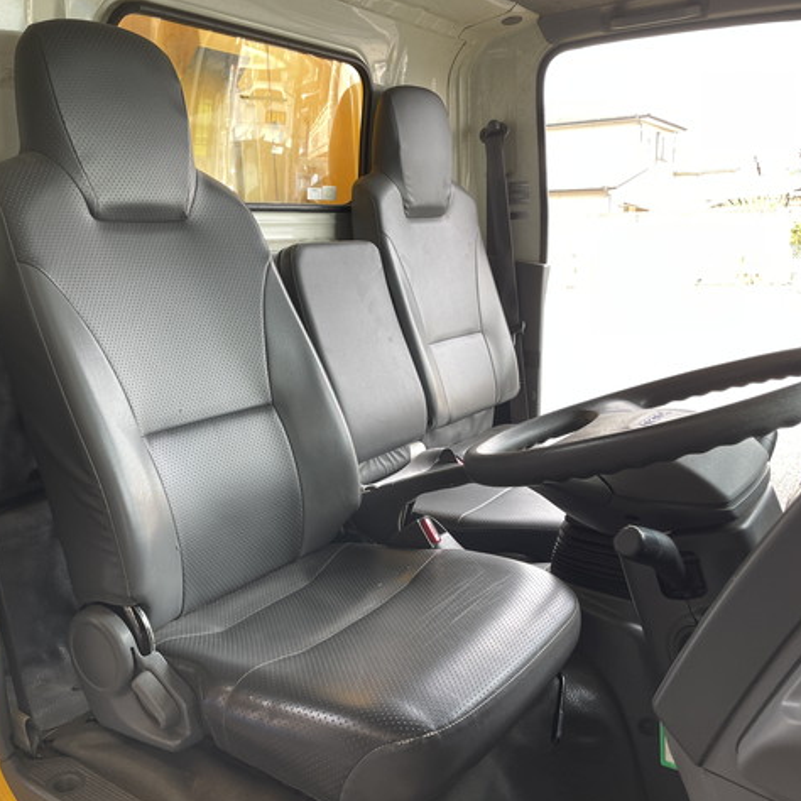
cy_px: 402
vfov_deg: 52.5
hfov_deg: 52.5
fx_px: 812
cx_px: 384
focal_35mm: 31
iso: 100
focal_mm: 4.2
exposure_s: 1/121
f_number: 1.6
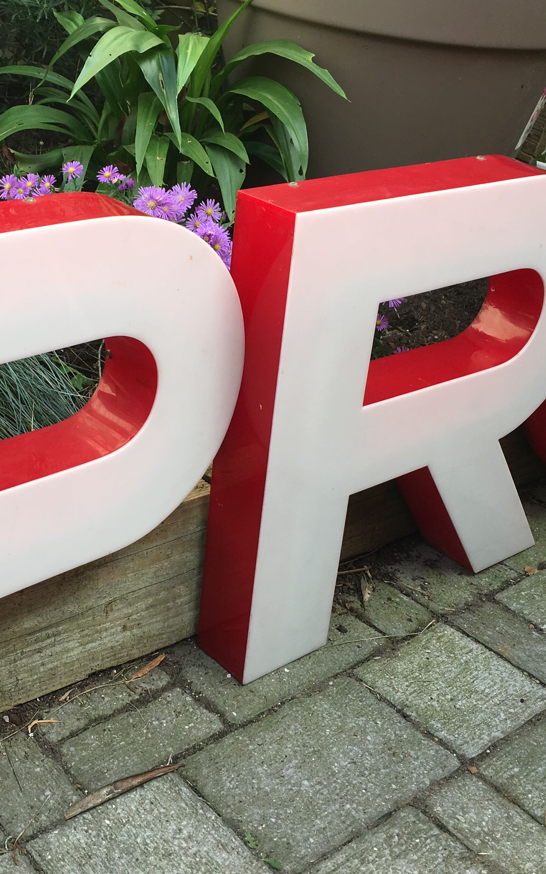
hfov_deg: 28.5
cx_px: 207
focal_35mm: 45
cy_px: 419
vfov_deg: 44.4
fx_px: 1071
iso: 25
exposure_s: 1/303
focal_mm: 4.15
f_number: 2.2
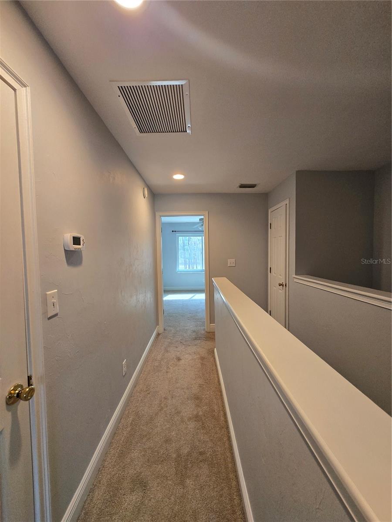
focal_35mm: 13
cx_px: 196
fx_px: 196
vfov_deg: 106.2
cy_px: 261
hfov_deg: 89.9
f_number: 2.2
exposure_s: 1/60
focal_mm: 1.7
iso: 100
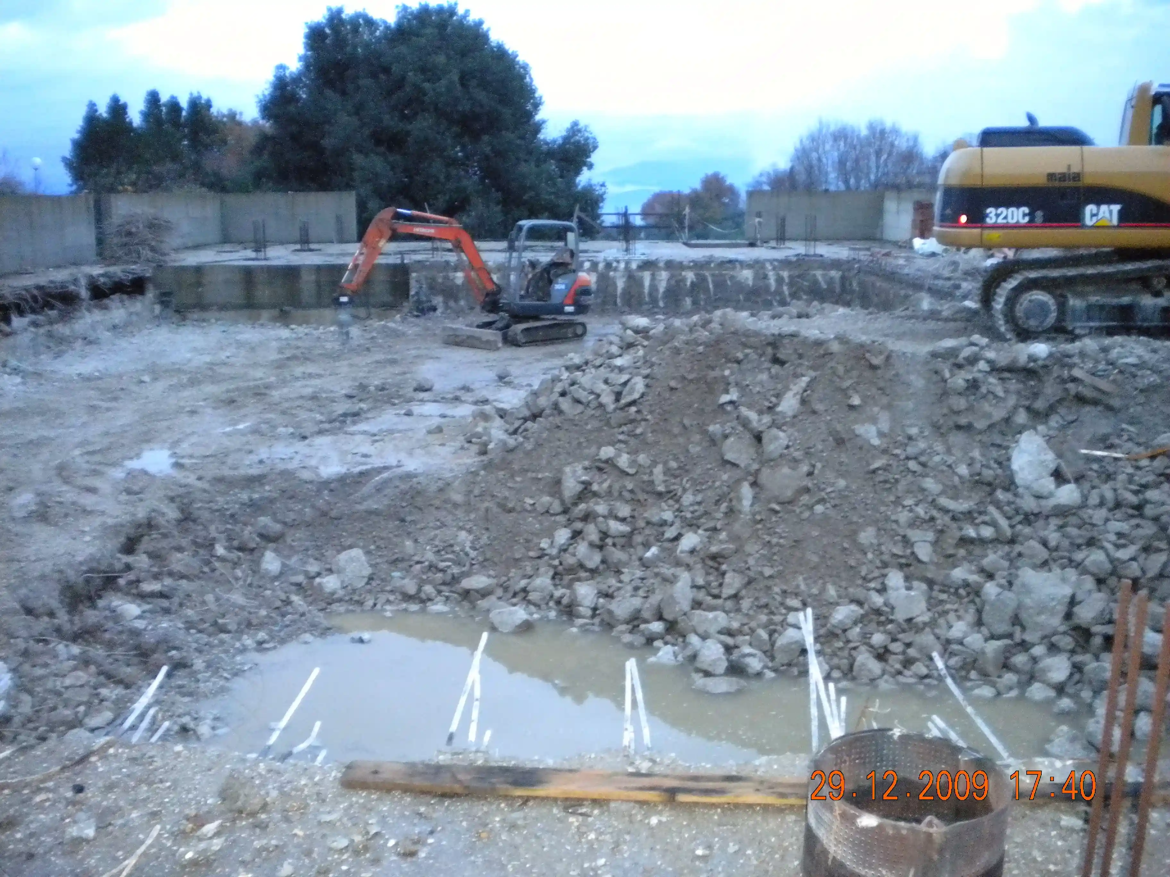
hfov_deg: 52.6
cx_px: 585
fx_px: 1183
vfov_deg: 40.7
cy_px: 438
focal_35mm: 35
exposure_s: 1/30
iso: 800
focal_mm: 6.3
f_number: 3.1
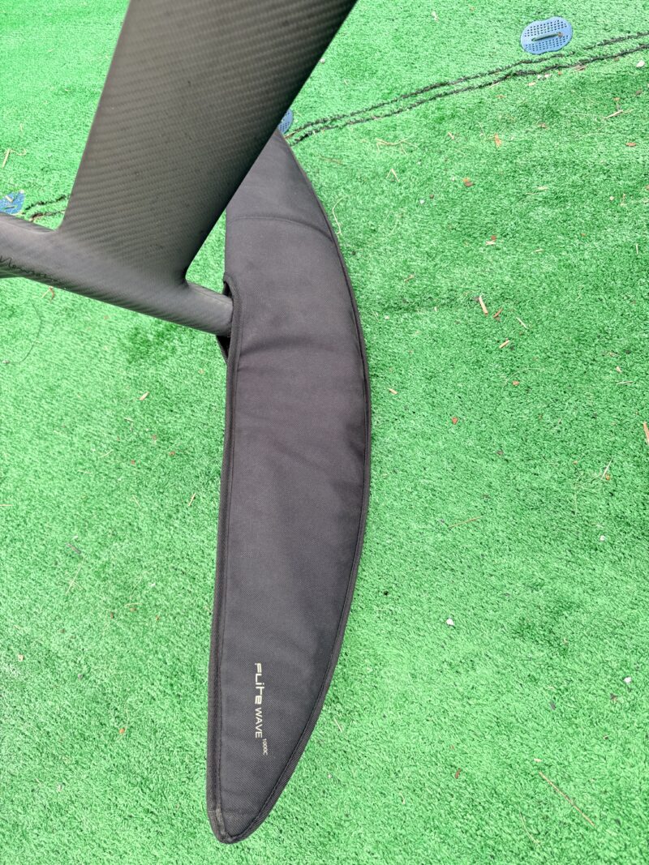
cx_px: 324
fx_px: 600
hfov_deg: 56.8
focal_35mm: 24
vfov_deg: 71.6
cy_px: 432
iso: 64
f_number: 1.78
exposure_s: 1/121
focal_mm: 6.76
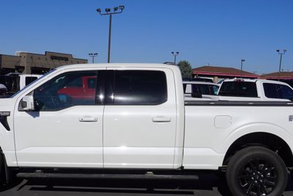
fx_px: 446
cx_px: 129
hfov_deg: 36.3
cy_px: 138
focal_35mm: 55
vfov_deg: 24.5
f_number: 10
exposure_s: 1/400
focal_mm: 23
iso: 100
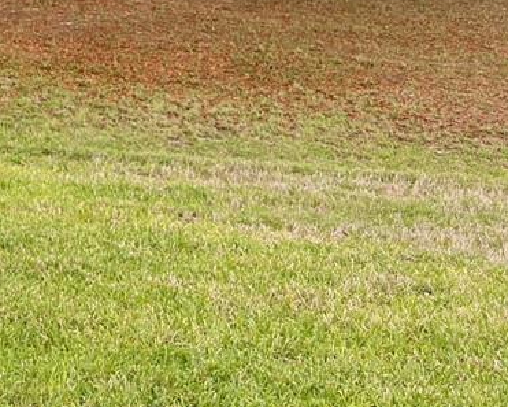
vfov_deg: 13.5
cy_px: -352
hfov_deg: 17.1
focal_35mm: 101
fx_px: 1519
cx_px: -266
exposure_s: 1/2000
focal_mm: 6.76
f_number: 1.78
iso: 100
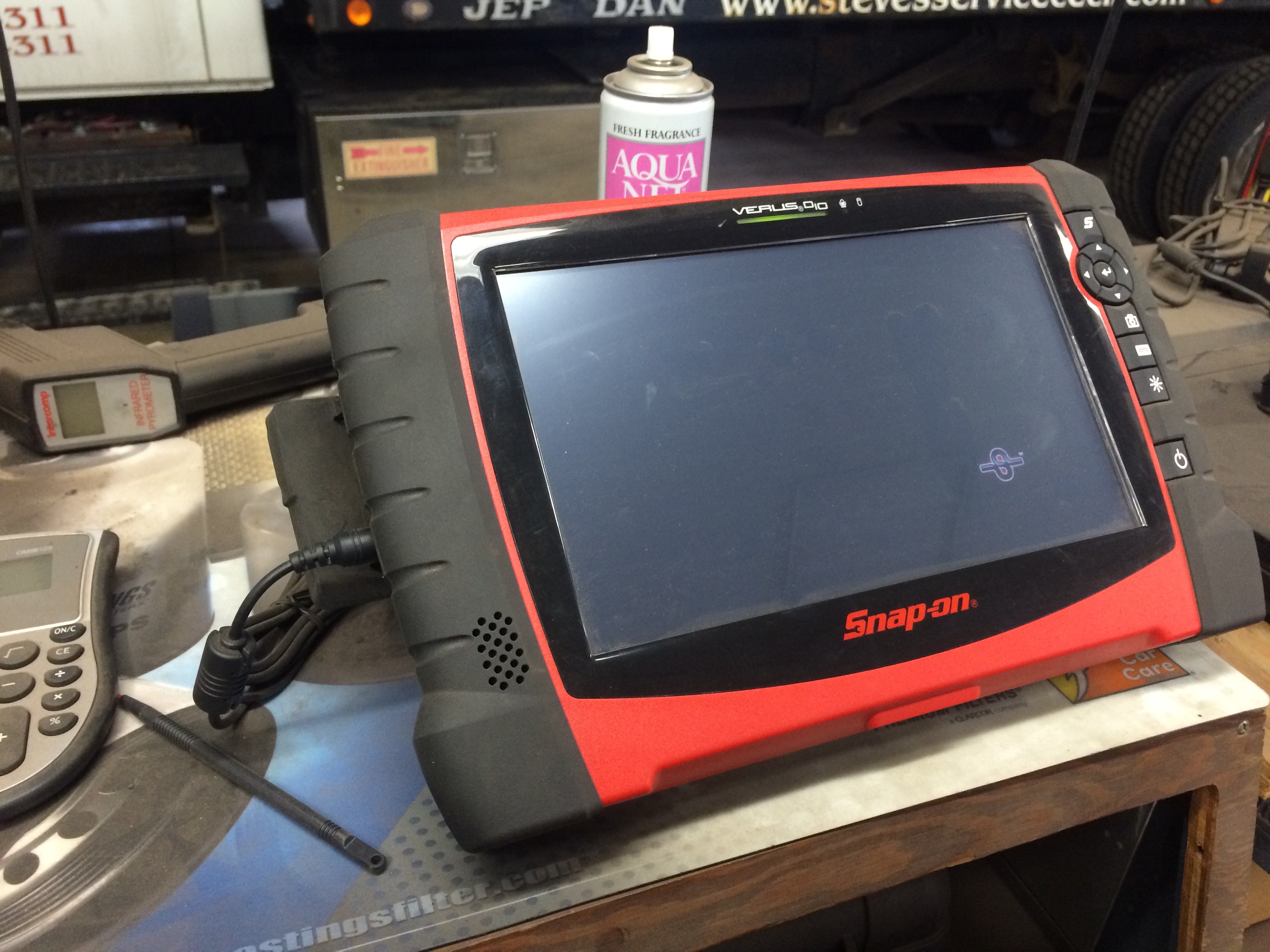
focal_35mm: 29
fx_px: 1064
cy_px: 476
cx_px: 635
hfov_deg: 61.7
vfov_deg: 48.2
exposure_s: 1/30
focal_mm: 4.15
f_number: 2.2
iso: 200
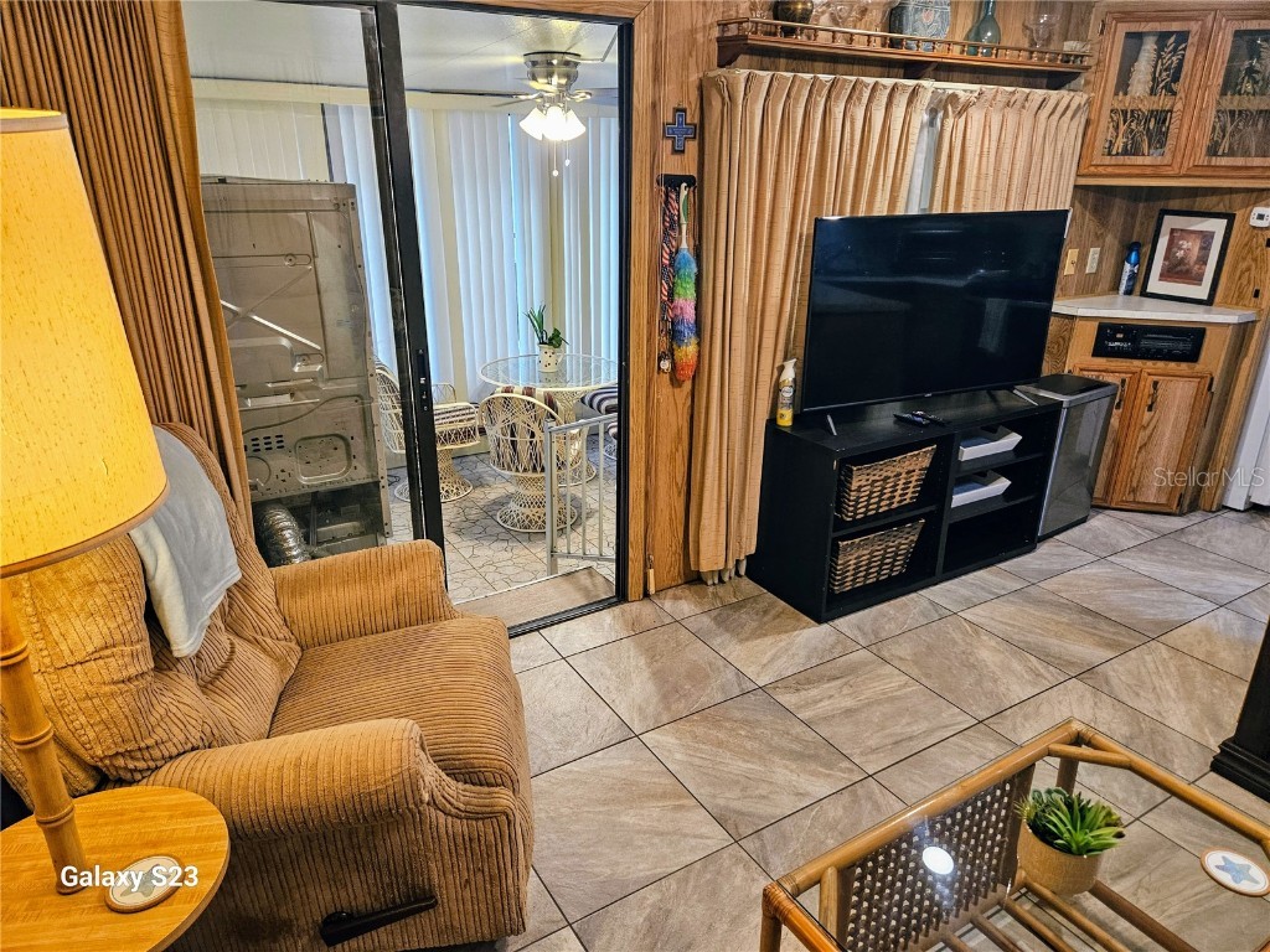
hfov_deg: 73.9
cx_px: 635
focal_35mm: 23
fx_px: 844
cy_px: 476
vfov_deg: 58.9
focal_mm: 5.4
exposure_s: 1/120
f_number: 1.8
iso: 320
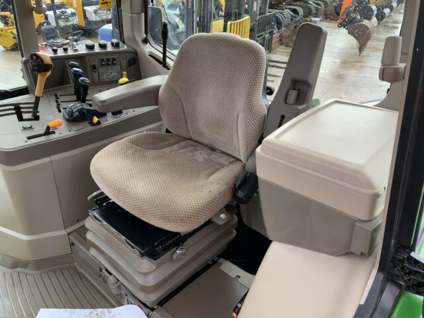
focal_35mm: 29
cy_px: 159
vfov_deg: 48.2
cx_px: 212
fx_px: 355
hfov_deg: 61.7
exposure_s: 1/122
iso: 40
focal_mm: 3
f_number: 1.8
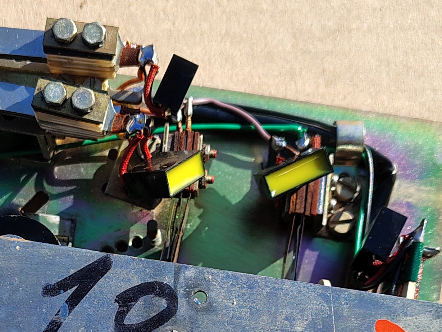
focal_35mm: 80
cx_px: 141
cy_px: 358
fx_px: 1022
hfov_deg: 24.3
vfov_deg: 17.8
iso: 100
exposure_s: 1/949
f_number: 1.8
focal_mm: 5.56
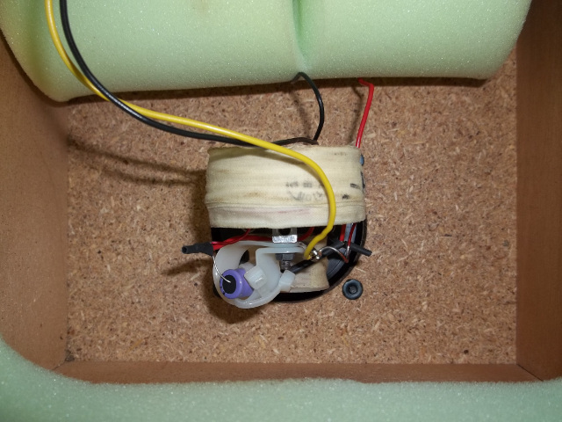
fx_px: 536
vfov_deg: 42.9
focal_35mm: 33
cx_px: 281
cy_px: 211
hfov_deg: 55.4
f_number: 3.3
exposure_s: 1/30
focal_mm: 5.9
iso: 64
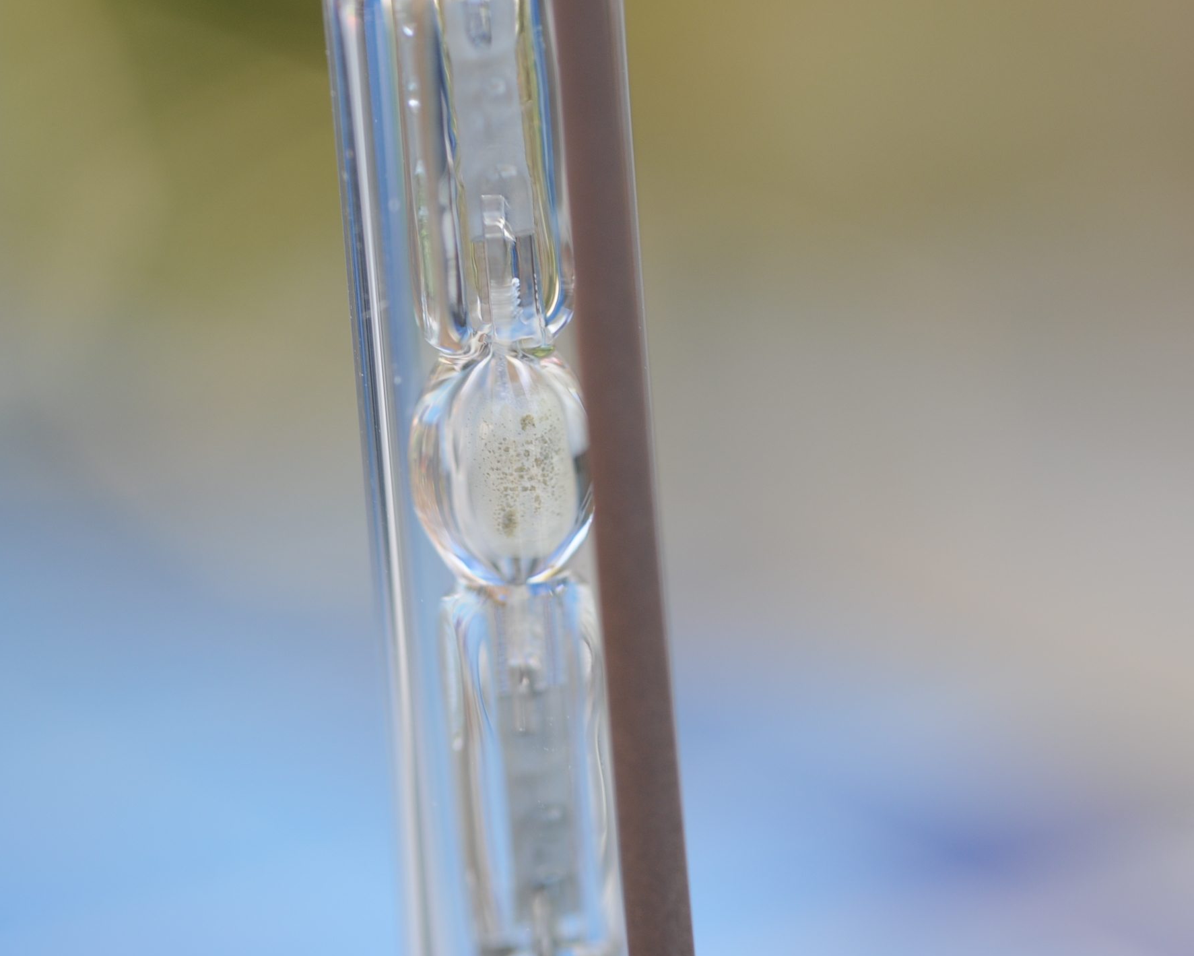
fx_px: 3605
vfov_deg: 15.1
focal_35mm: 102
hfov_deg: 18.8
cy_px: 478
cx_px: 515
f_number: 5.6
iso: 200
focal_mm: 60
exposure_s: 1/125
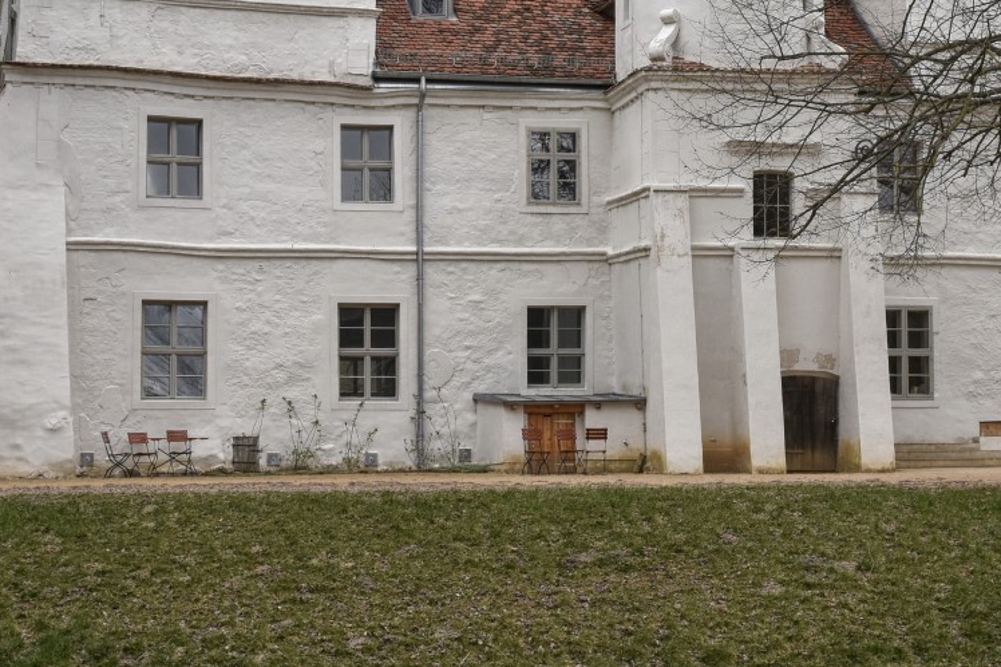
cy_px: 20
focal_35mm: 78
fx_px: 2168
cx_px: 577
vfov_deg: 17.1
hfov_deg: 26.0
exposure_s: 1/400
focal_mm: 24
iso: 200
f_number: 8
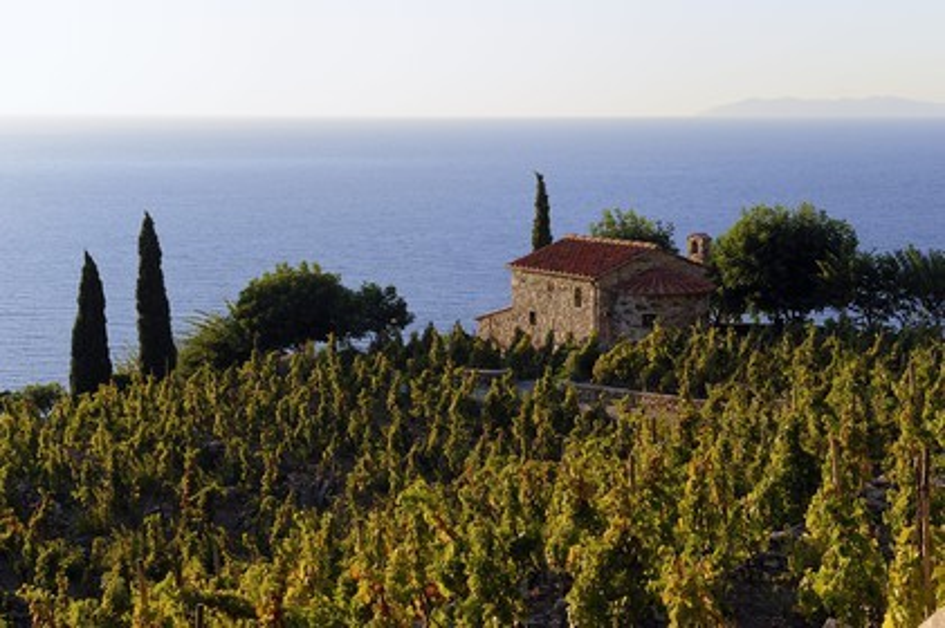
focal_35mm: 62
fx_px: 1626
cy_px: 314
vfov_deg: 21.9
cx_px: 472
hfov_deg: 32.4
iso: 200
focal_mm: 62
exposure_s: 1/100
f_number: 10
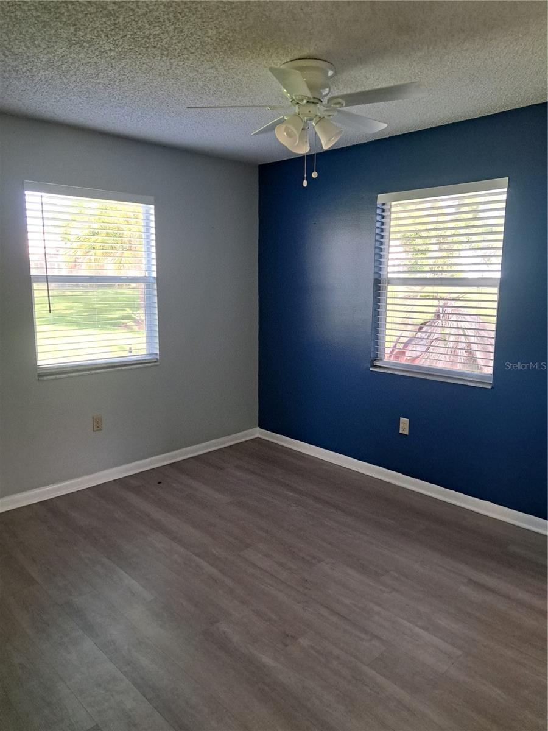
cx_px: 274
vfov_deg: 71.6
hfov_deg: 56.8
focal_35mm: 24
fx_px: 507
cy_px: 366
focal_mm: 5.23
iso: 400
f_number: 1.8
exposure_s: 1/60
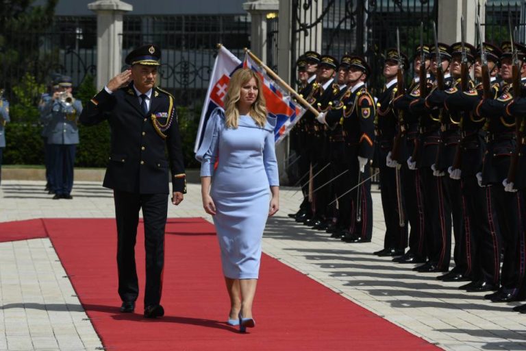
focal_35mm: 129
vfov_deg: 10.6
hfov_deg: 15.9
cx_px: 263
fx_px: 1885
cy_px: 176
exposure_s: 1/3200
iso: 200
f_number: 4.5
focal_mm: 86
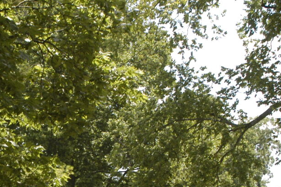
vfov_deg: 9.0
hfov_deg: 13.5
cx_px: 9
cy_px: 223
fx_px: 1174
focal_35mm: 150
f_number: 9
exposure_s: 1/320
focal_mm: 35
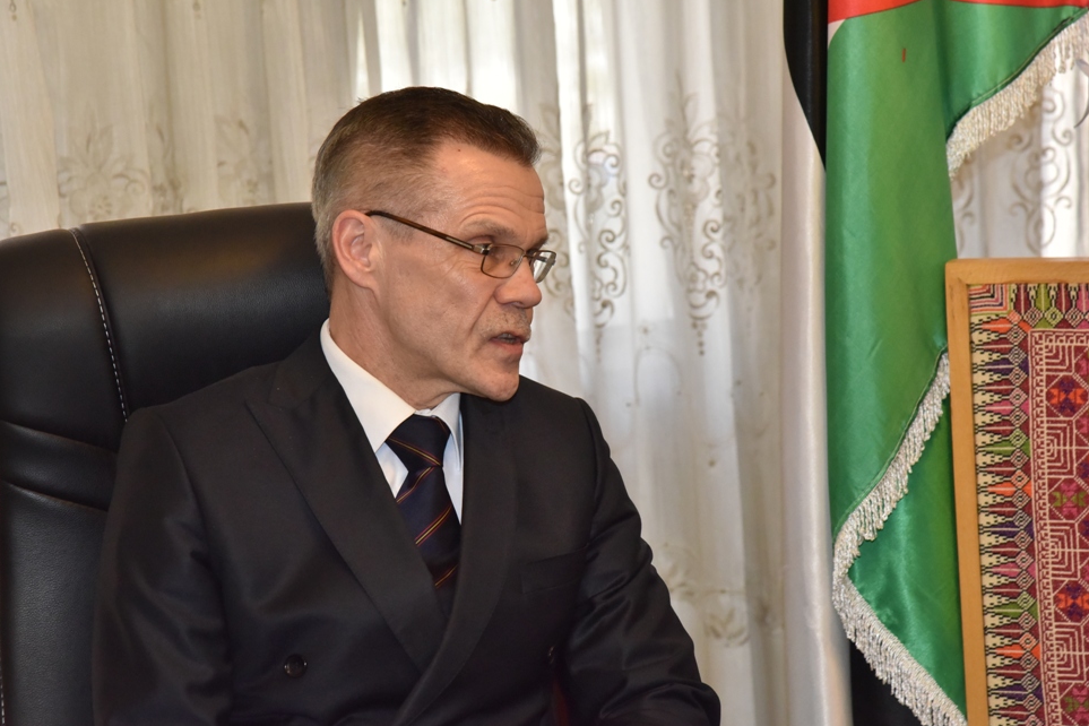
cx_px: 520
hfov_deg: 17.5
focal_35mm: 117
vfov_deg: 11.7
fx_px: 3539
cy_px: 381
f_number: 8
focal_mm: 110
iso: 2500
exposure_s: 1/250
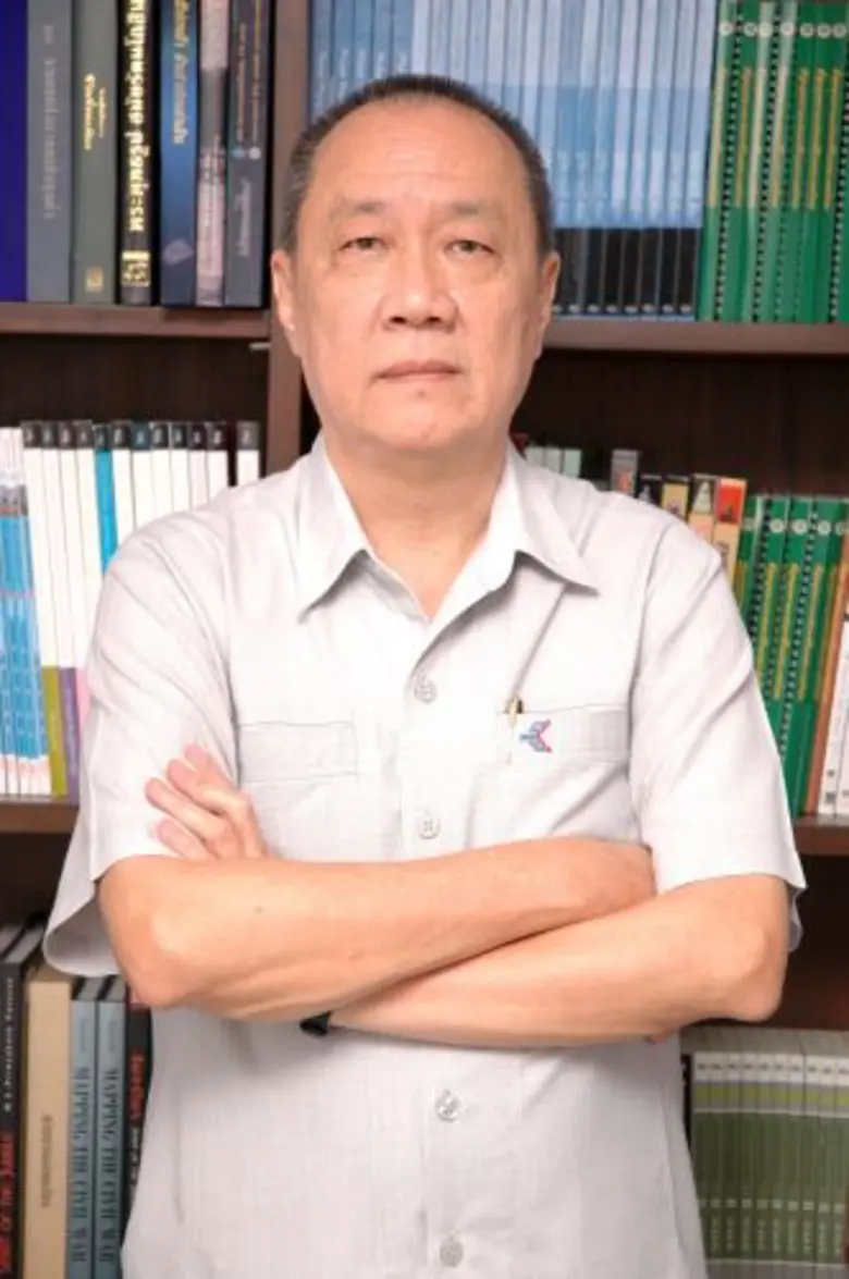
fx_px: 3299
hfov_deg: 14.7
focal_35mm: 93
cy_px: 640
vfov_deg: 21.9
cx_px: 424
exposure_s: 1/60
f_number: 4.5
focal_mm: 62
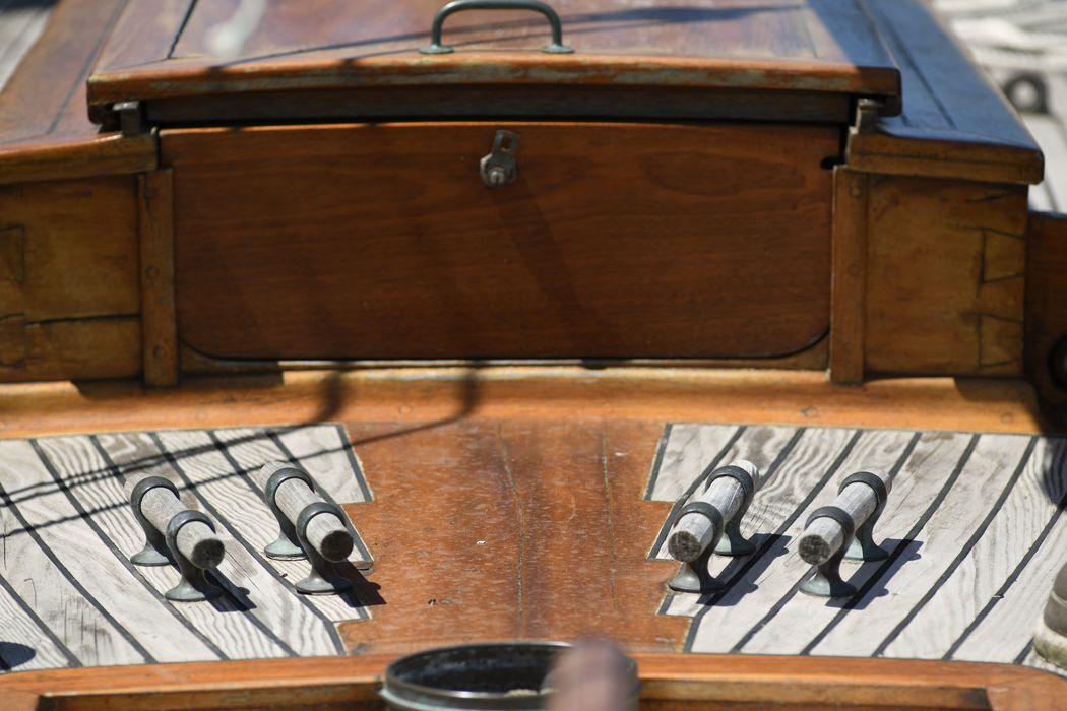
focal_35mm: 180
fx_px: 5335
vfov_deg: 7.6
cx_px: 534
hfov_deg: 11.4
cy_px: 356
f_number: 5.6
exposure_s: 1/640
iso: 64
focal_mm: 180
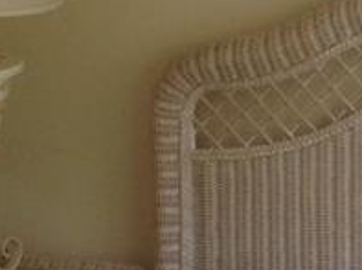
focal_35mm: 182
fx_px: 1900
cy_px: 174
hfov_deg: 10.6
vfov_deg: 8.1
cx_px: 478
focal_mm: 4.28
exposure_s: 1/30
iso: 50
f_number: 2.4
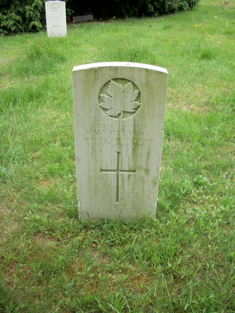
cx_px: 118
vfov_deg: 52.6
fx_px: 317
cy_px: 156
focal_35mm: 35
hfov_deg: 40.7
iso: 80
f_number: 3.1
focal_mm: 6.3
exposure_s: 1/160
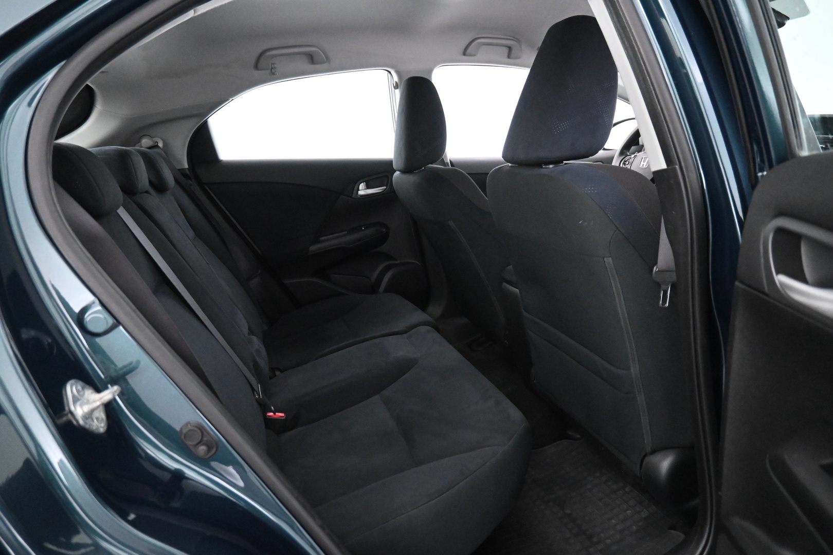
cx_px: 416
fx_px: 555
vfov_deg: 53.1
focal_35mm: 24
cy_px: 278
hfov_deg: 73.7
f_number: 3.5
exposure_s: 1/80
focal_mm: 16
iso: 6400
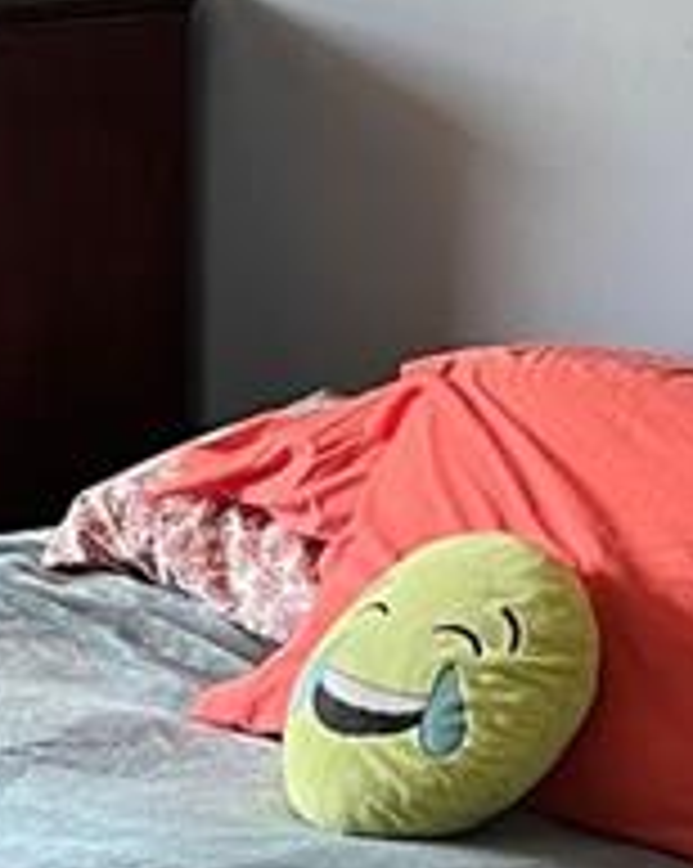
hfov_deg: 9.7
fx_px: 4057
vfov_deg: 12.2
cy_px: 166
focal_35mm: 158
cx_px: 81
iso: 125
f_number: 1.5
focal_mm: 5.7
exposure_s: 1/80
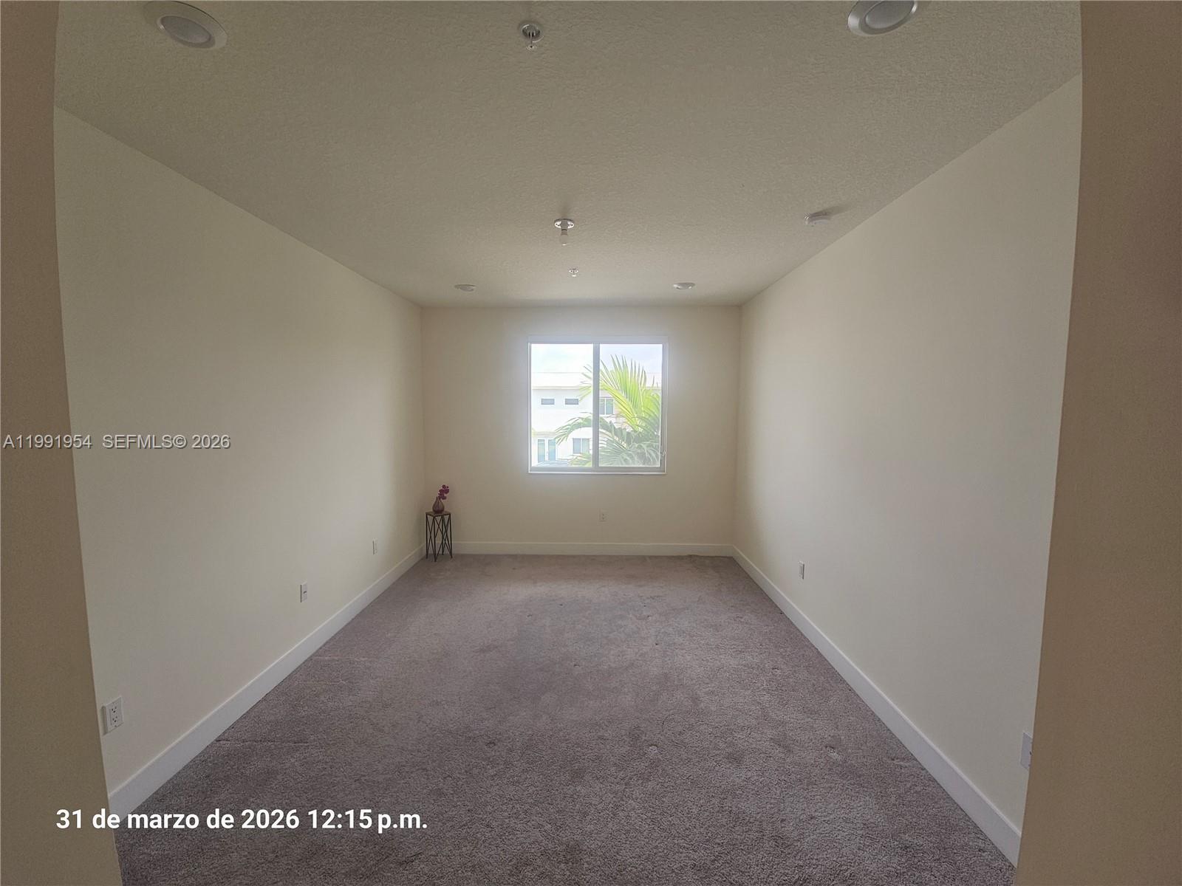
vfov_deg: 89.9
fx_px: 444
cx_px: 591
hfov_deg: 106.2
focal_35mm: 13
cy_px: 443
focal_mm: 2.2
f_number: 2.2
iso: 64
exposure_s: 1/60
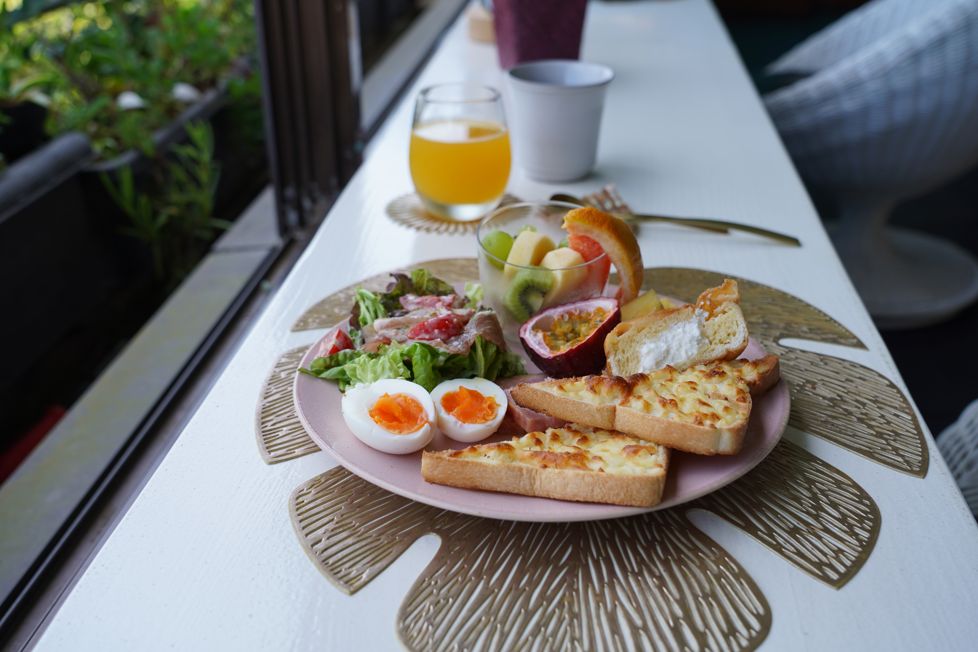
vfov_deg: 35.1
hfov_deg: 50.7
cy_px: 326
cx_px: 489
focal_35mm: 38
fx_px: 1032
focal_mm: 38
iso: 100
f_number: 5.6
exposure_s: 1/125
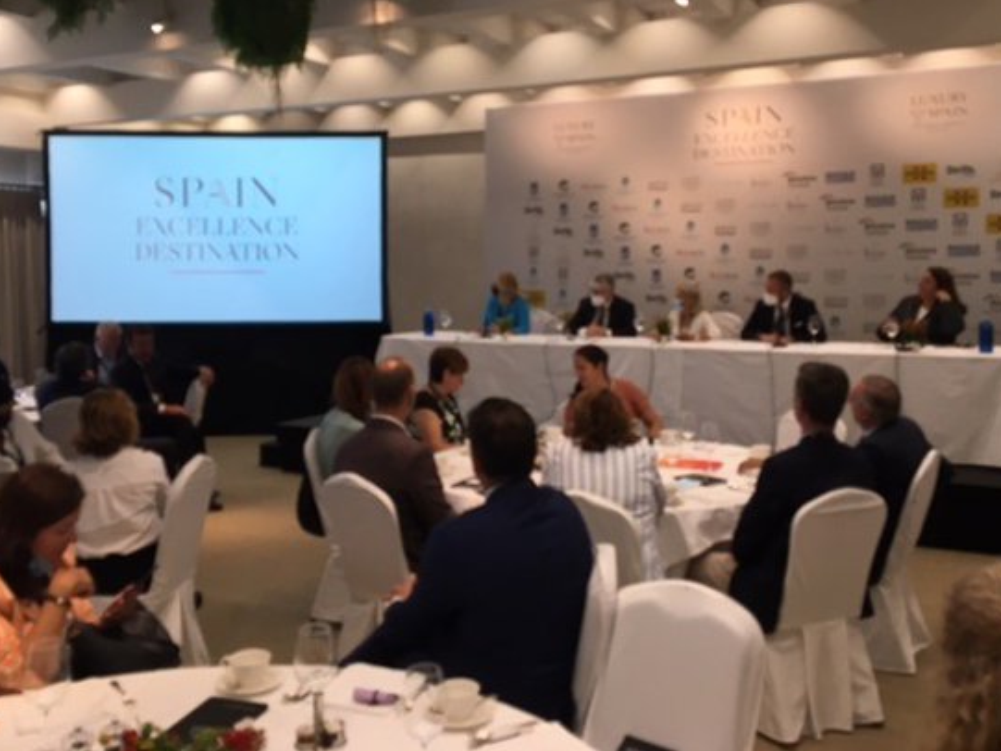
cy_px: 287
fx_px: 1070
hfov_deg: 50.1
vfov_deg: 38.5
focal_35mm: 37
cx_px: 509
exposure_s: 1/33
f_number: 2.2
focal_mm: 4.15
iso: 25
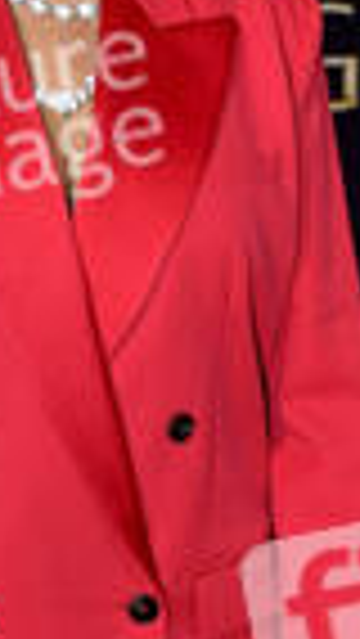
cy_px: 364
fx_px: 2746
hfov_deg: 7.5
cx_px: 63
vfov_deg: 13.3
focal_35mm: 162
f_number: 6.3
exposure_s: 1/250
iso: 1250
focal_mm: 55
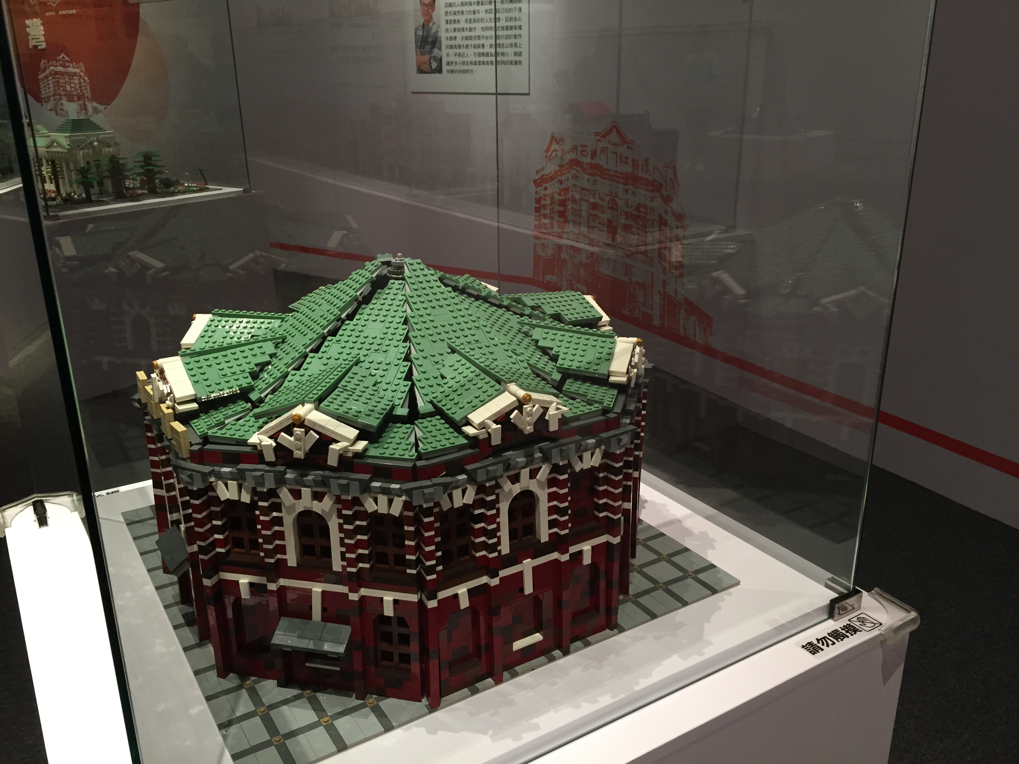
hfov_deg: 61.7
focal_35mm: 29
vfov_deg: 48.2
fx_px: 854
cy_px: 382
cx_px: 510
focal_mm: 4.15
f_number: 2.2
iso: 125
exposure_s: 1/30
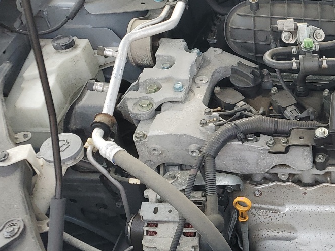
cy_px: 189
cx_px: 380
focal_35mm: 63
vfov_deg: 23.1
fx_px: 610
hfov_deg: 27.7
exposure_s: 1/455
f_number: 1.5
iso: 50
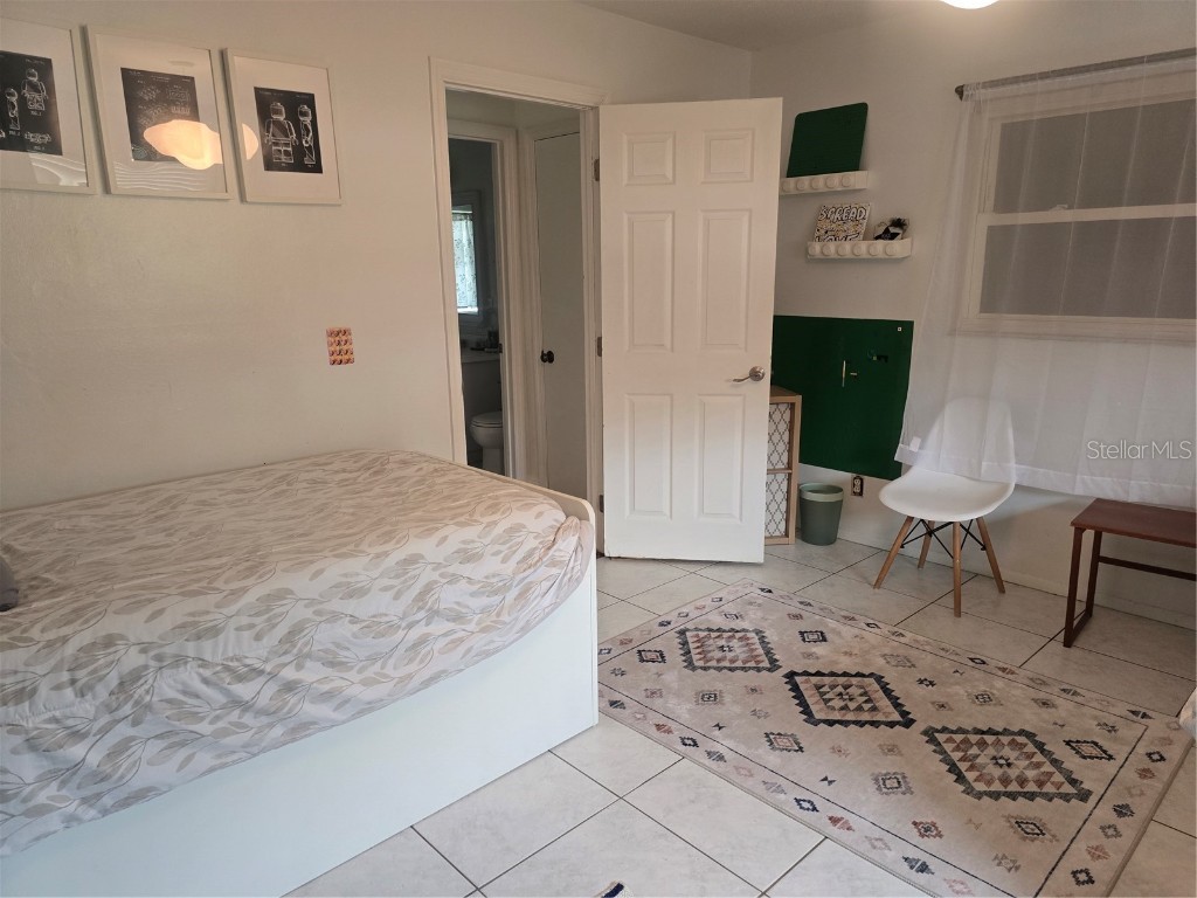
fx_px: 795
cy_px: 449
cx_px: 598
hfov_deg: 73.9
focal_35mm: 23
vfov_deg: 58.9
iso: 400
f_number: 1.7
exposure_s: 1/120
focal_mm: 6.3
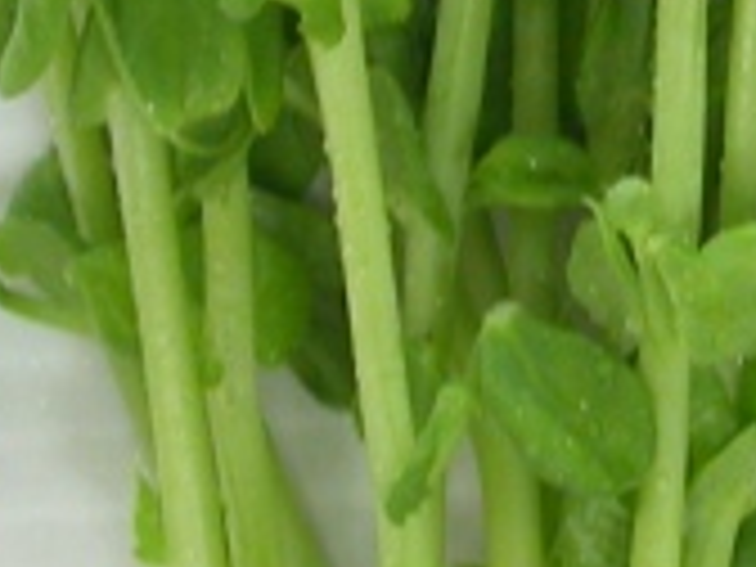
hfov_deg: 4.7
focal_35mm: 420
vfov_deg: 3.5
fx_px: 9173
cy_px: -230
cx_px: 1012
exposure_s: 1/4
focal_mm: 18.2
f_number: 3.7
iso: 102
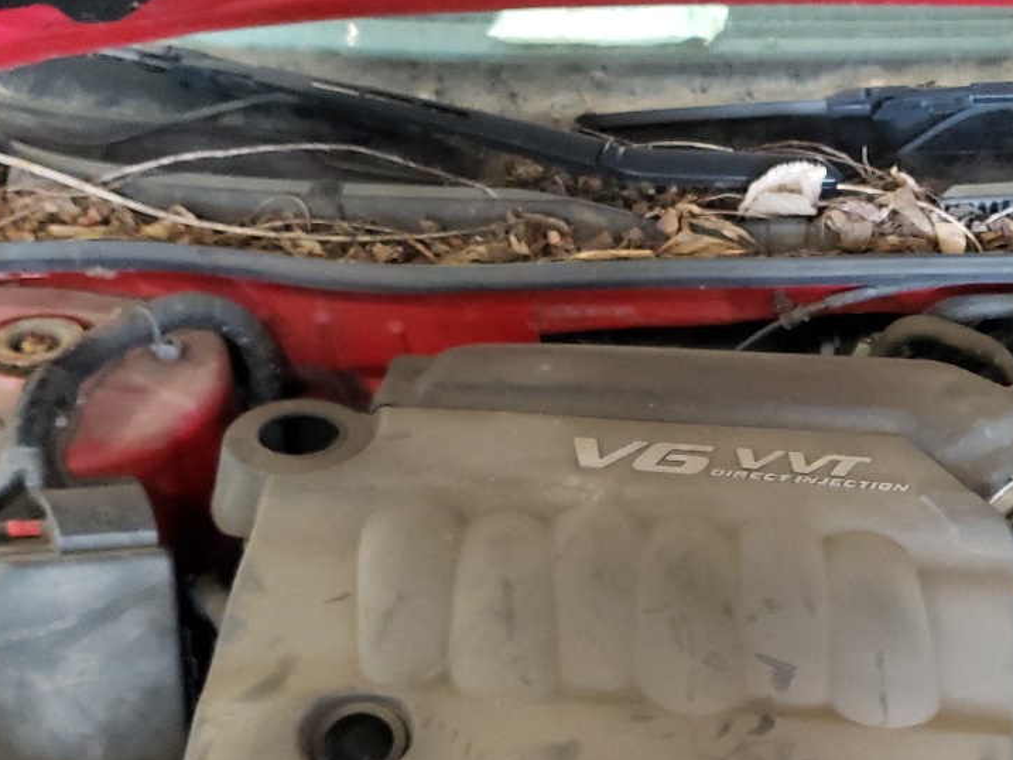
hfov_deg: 32.4
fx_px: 1698
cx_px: 800
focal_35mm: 58
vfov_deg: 24.6
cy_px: 675
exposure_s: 1/30
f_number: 1.5
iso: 358
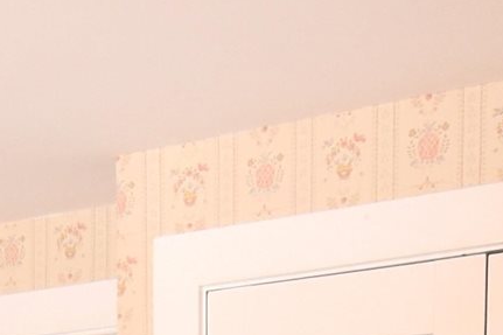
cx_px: -40
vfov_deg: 10.8
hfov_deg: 18.4
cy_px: 818
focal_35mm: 107
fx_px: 1494
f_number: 5
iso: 400
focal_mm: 10
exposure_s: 1/100
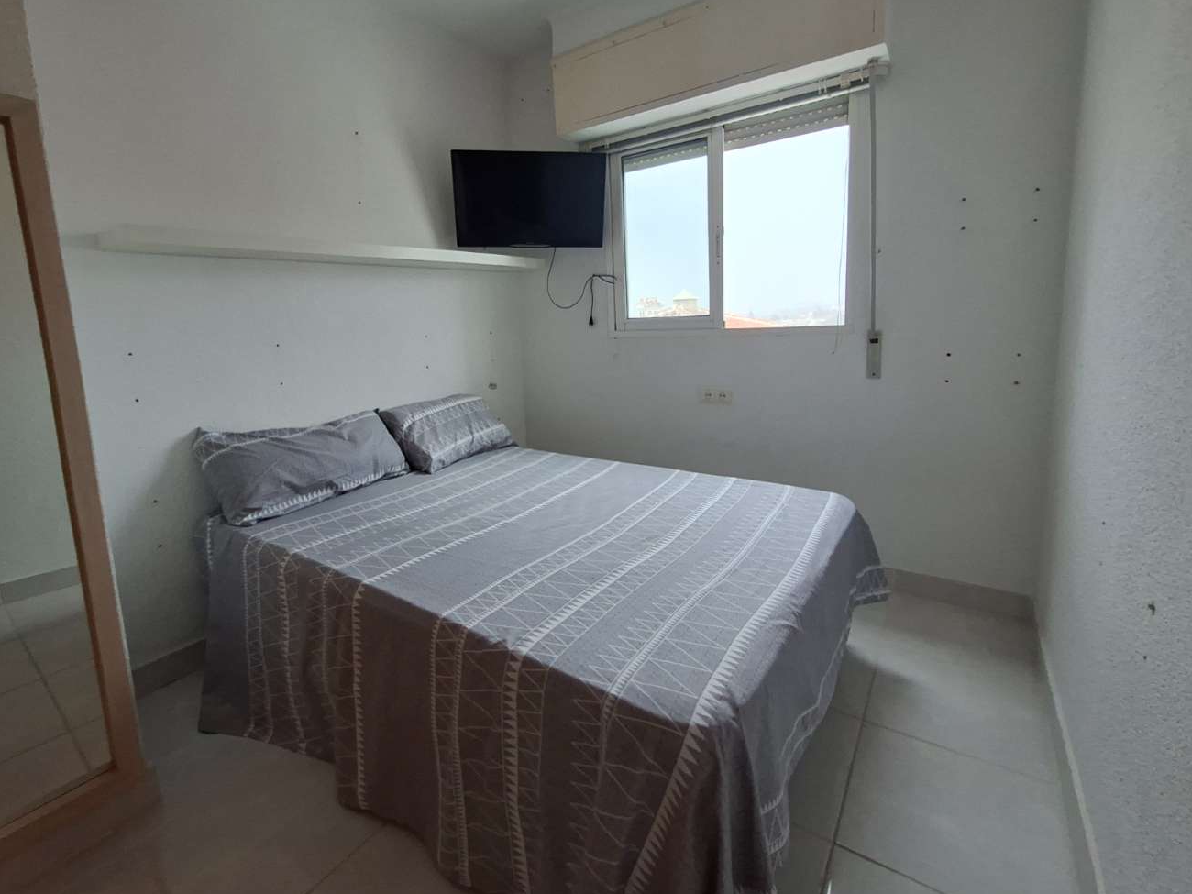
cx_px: 568
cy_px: 394
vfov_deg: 81.4
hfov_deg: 98.1
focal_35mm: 15
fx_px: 517
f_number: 2.2
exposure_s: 1/40
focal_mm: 1.74
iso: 160
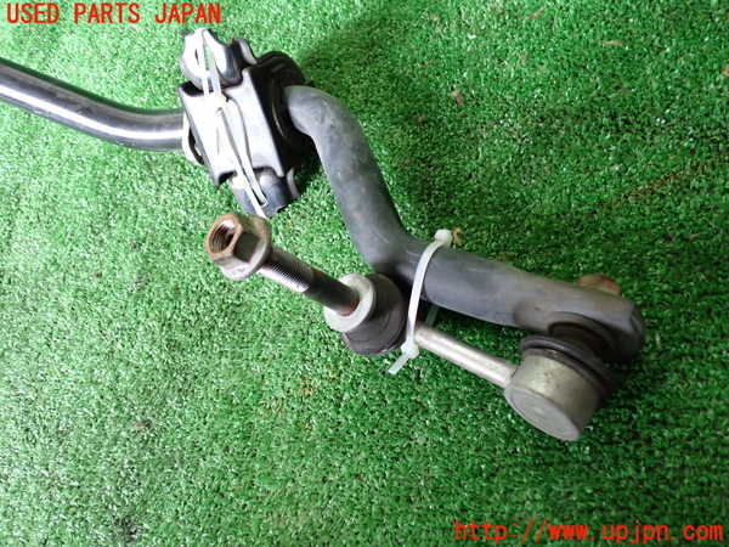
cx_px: 364
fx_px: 632
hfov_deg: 60.0
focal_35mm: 30
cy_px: 274
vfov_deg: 46.8
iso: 500
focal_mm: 5.4
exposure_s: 1/30
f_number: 2.3
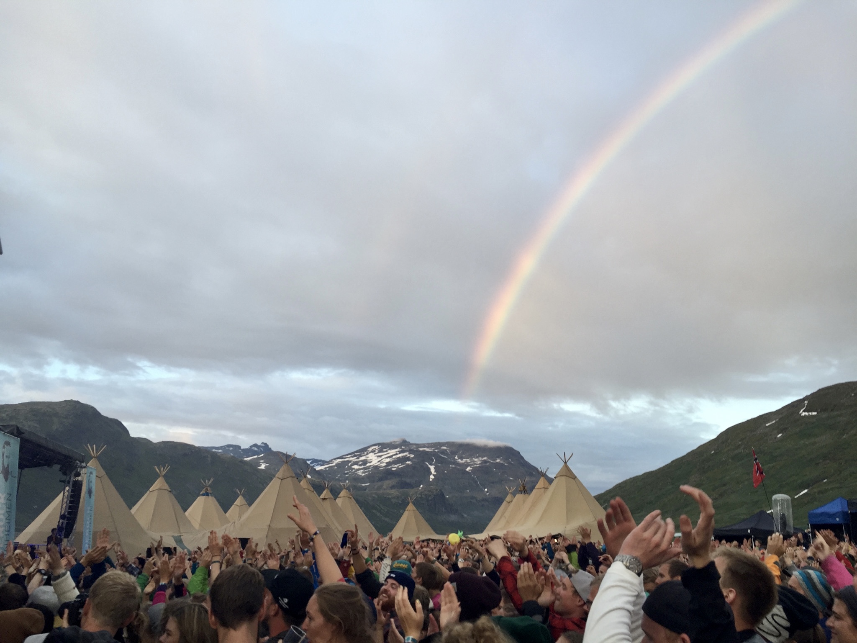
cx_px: 428
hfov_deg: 61.7
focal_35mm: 29
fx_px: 718
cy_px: 322
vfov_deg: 48.2
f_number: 2.2
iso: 32
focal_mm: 4.15
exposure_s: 1/100
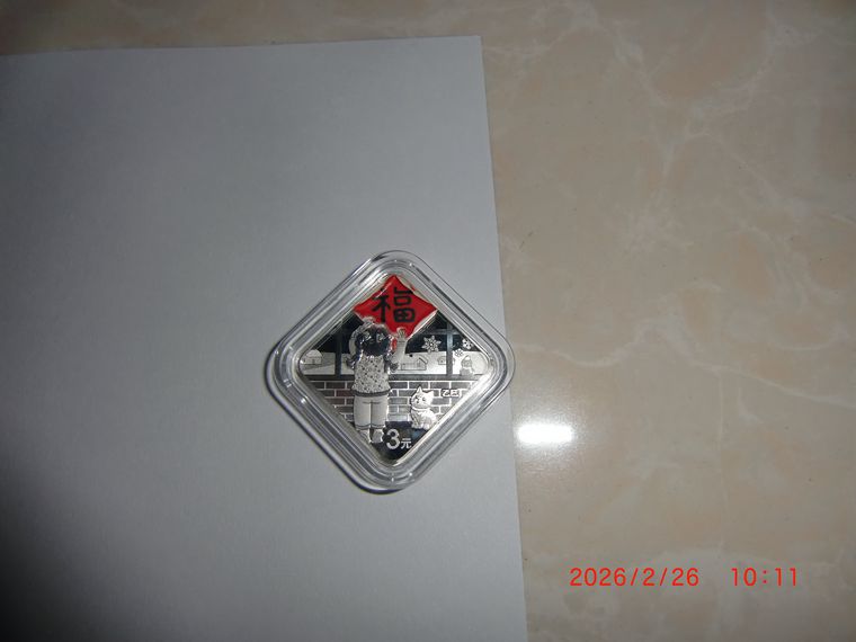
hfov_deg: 71.6
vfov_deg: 56.8
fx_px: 593
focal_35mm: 24
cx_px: 428
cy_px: 321
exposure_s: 1/60
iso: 64
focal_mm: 4.3
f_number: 7.5
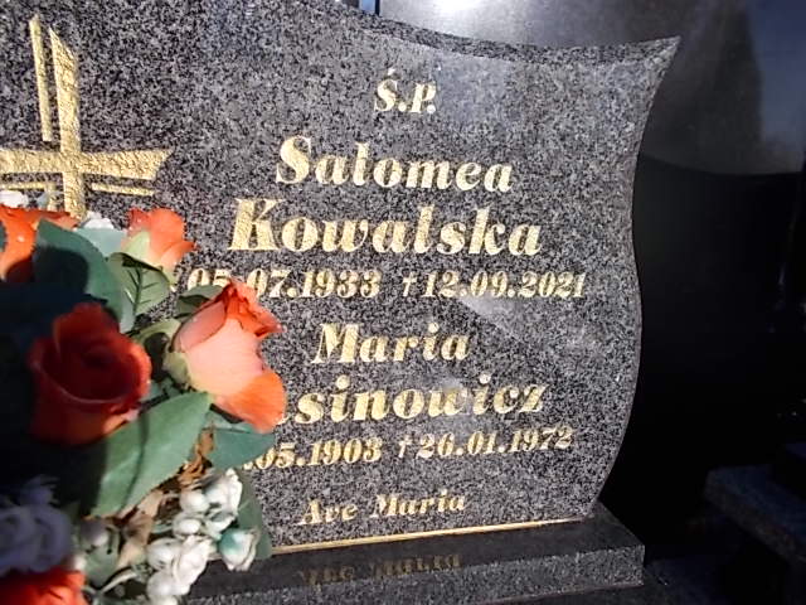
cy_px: 302
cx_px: 403
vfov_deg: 53.1
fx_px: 605
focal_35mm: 26
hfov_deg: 67.3
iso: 80
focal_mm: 4.6
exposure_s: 1/160
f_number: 8
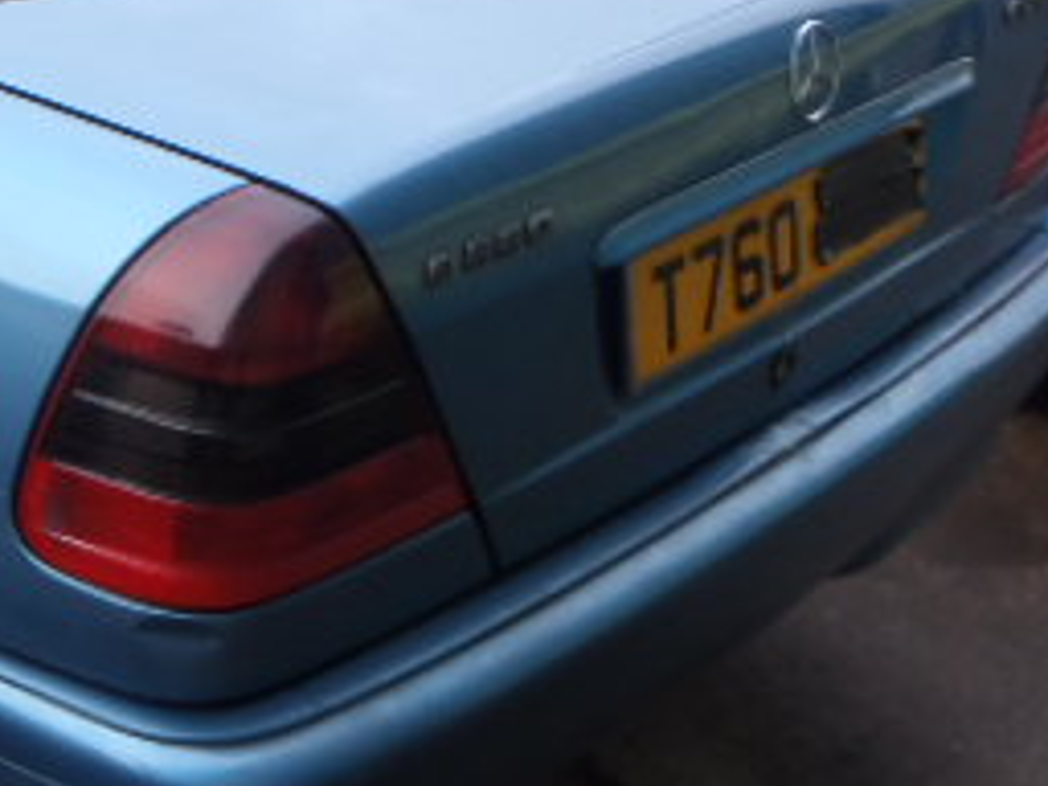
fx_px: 2119
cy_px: 201
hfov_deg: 25.5
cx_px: -135
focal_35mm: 70
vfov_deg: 20.8
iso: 100
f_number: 3.5
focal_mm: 5
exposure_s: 1/40
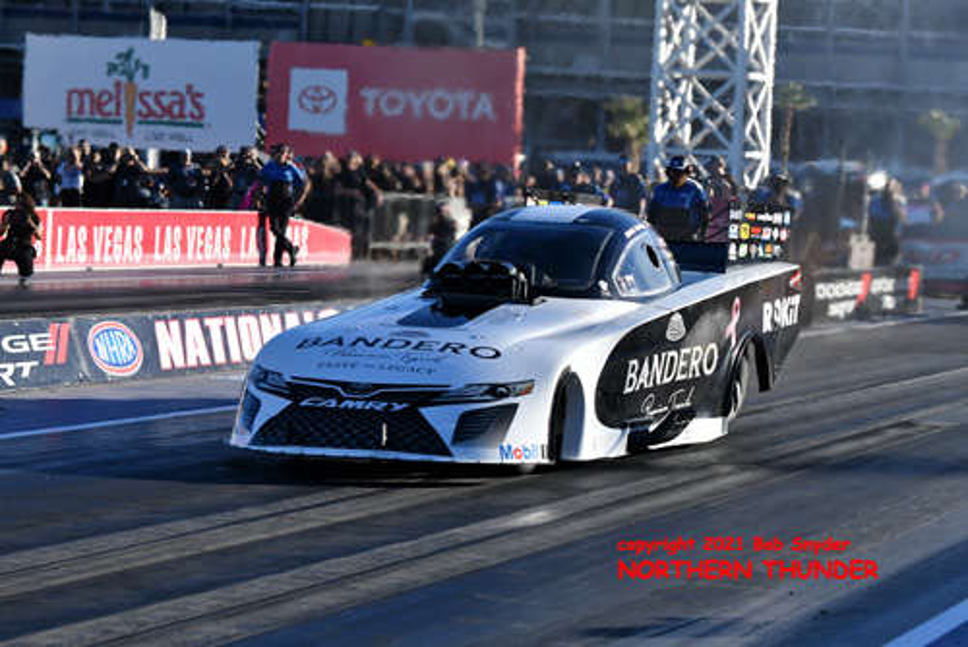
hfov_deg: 19.4
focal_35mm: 105
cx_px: 484
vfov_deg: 13.1
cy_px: 324
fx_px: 2825
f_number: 5.6
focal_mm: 70
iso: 160
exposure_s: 1/1000
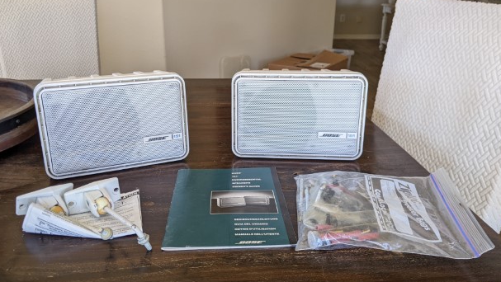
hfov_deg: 62.6
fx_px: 412
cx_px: 244
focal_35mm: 31
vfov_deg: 37.8
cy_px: 135
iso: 108
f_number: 1.8
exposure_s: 1/120
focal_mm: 4.44
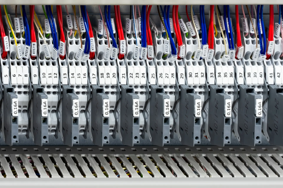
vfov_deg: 11.4
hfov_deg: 17.1
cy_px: 94
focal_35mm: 120
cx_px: 142
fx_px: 943
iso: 160
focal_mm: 80
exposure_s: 2.6
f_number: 16
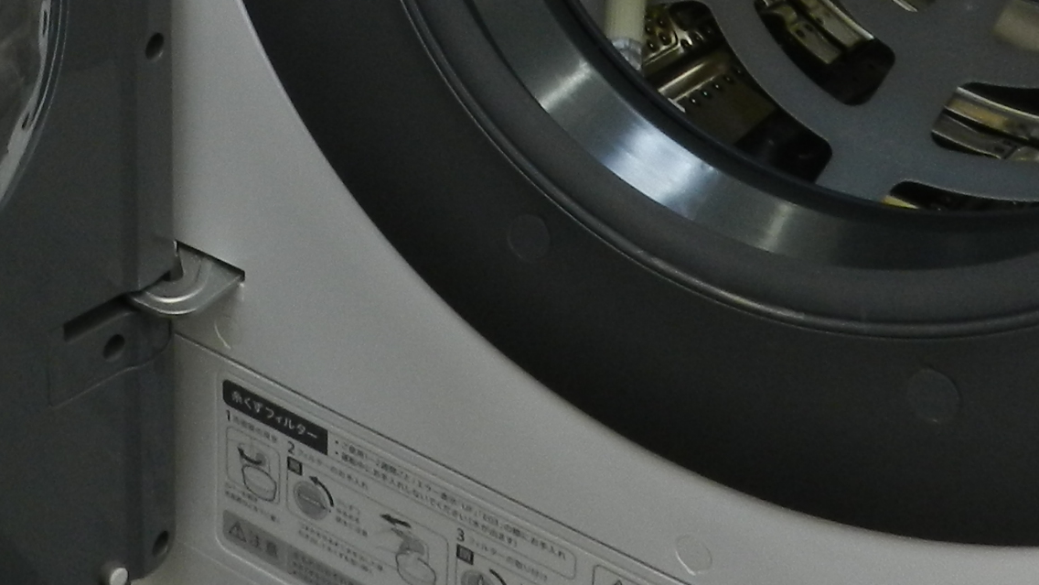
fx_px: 1984
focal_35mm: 72
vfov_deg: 15.6
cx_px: 230
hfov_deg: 28.8
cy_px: -248
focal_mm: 4
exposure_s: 1/30
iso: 180
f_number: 3.4
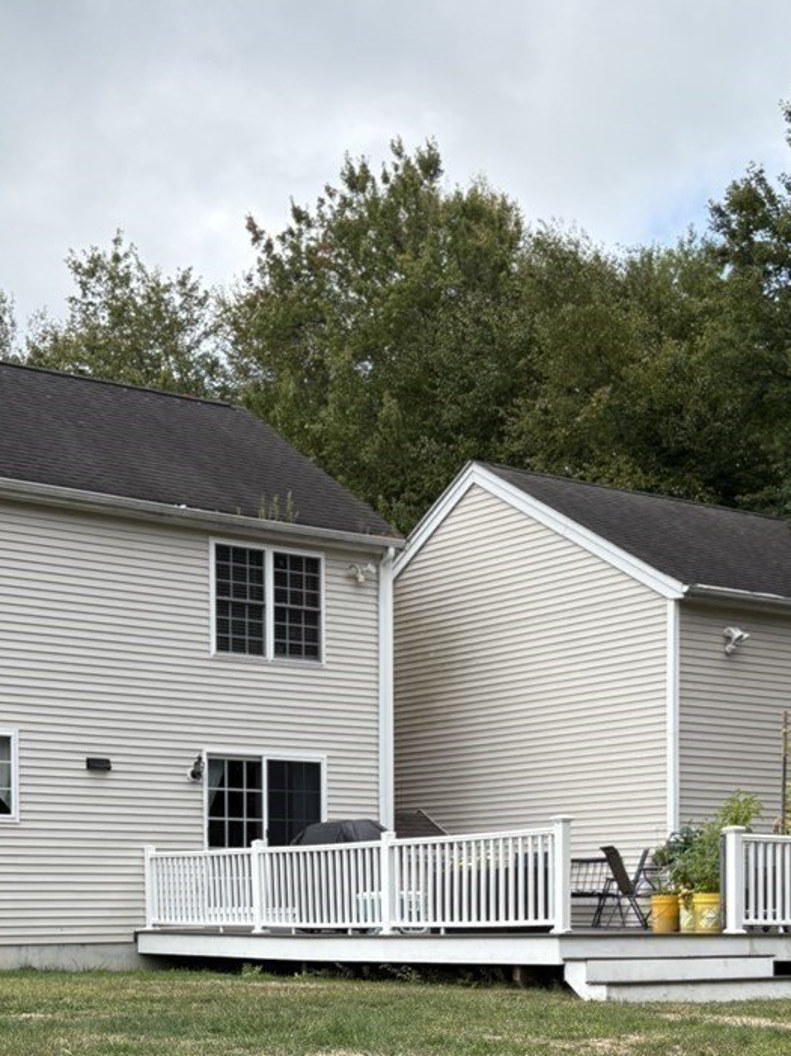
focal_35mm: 57
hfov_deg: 25.6
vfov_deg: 32.6
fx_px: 1738
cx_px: 368
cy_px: 880
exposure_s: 1/2208
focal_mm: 5.96
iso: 50
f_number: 1.6
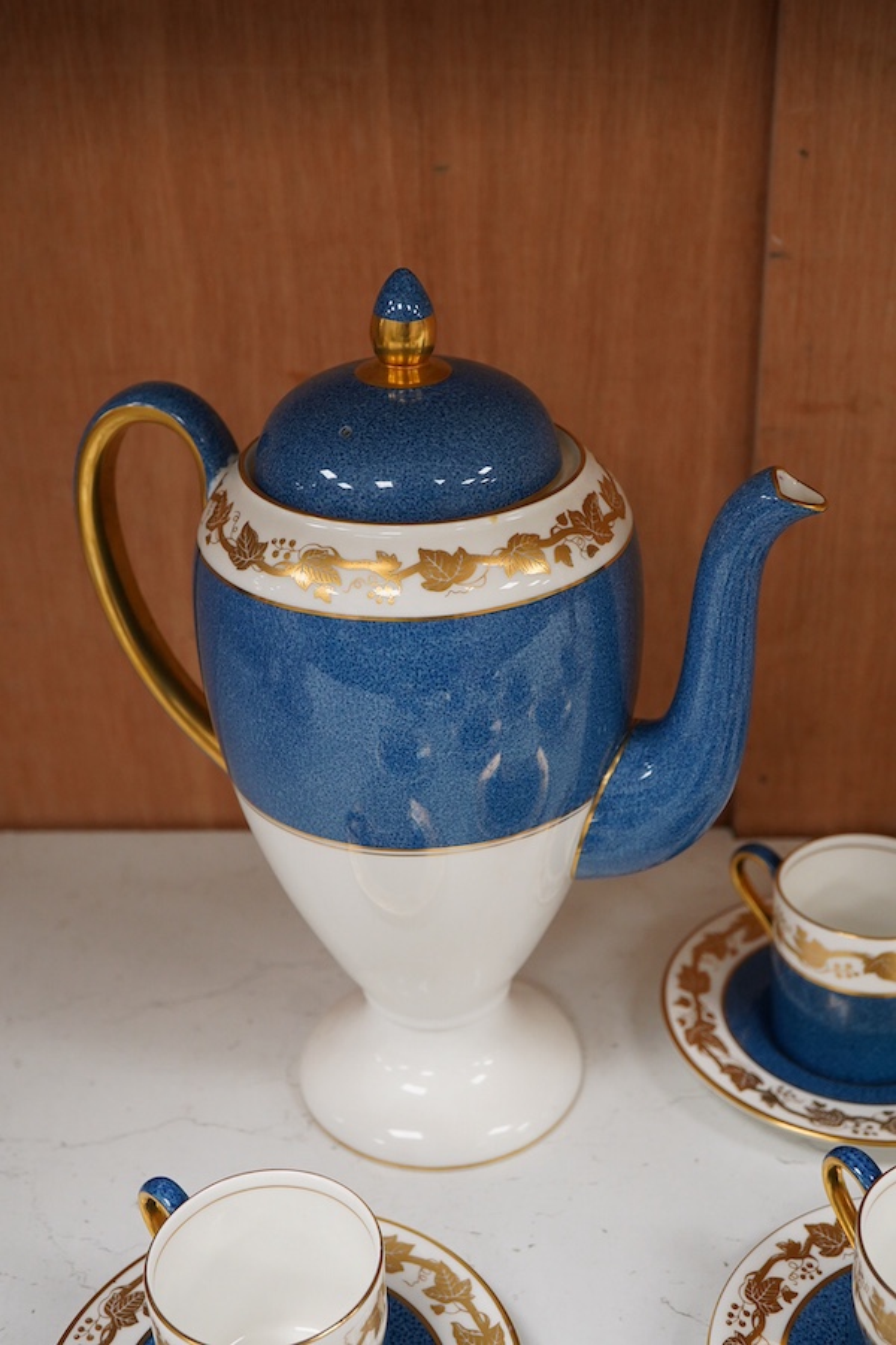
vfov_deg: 43.6
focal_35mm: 45
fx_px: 1680
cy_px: 672
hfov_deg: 29.9
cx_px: 448
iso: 1250
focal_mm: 30
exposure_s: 1/125
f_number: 8
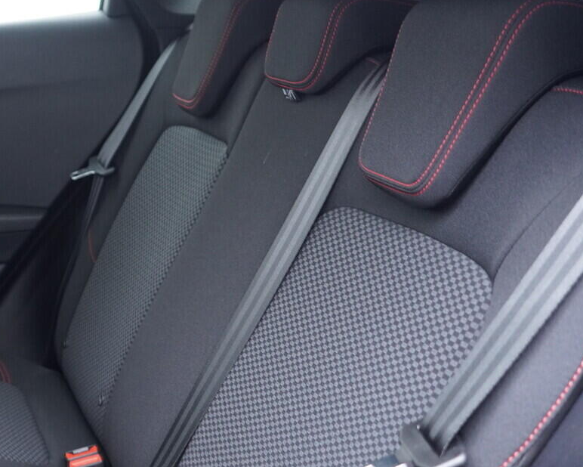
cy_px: 317
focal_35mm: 63
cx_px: 85
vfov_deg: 24.1
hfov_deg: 29.1
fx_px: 1087
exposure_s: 1/40
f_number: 2.8
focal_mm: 24
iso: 1000
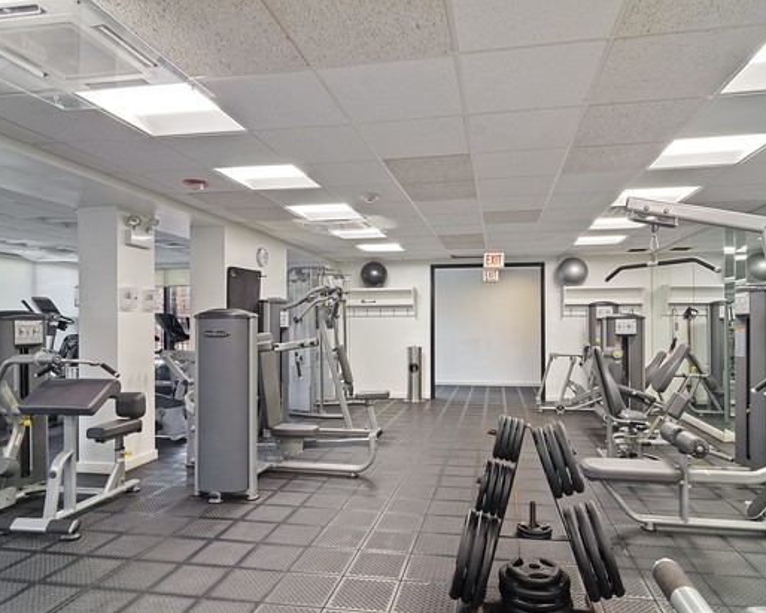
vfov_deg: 65.5
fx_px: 476
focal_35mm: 21
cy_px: 315
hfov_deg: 77.5
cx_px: 411
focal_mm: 12
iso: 200
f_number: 8
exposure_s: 1/2.5
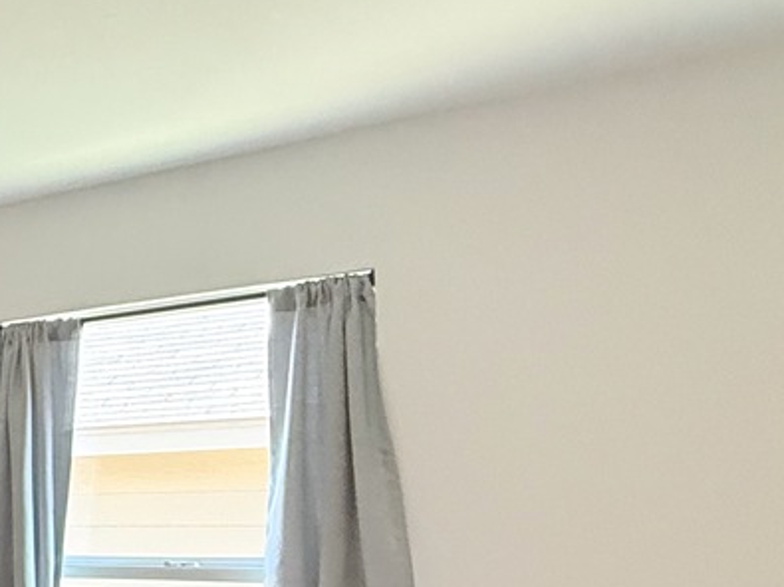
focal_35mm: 51
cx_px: -566
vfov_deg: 27.9
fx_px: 1155
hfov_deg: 23.4
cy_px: 472
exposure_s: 1/120
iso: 320
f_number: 2.2
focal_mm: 2.22
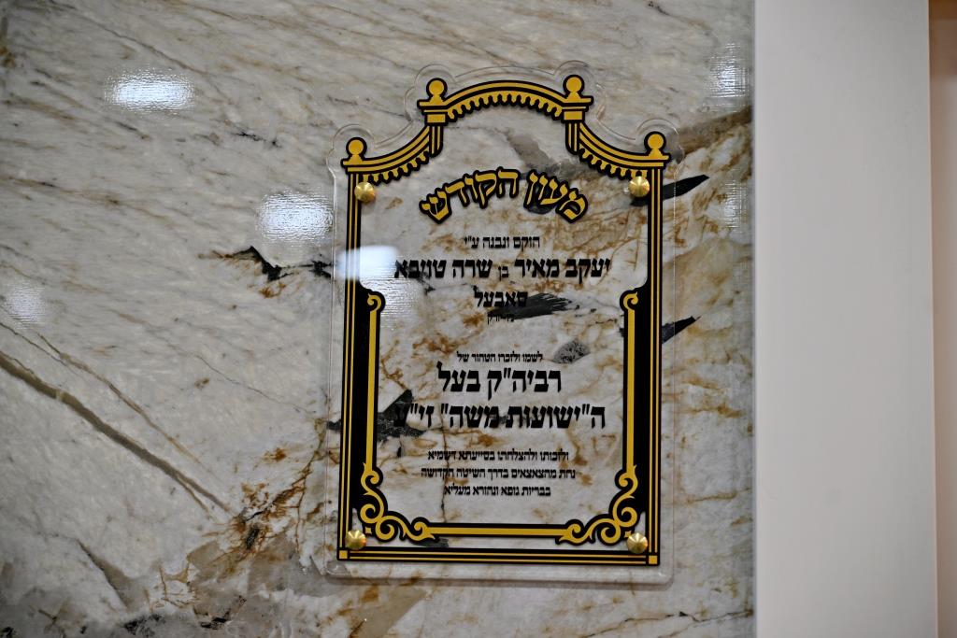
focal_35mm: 72
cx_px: 478
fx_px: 1914
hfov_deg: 28.1
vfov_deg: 18.9
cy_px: 319
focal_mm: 72
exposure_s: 1/200
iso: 320
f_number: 4
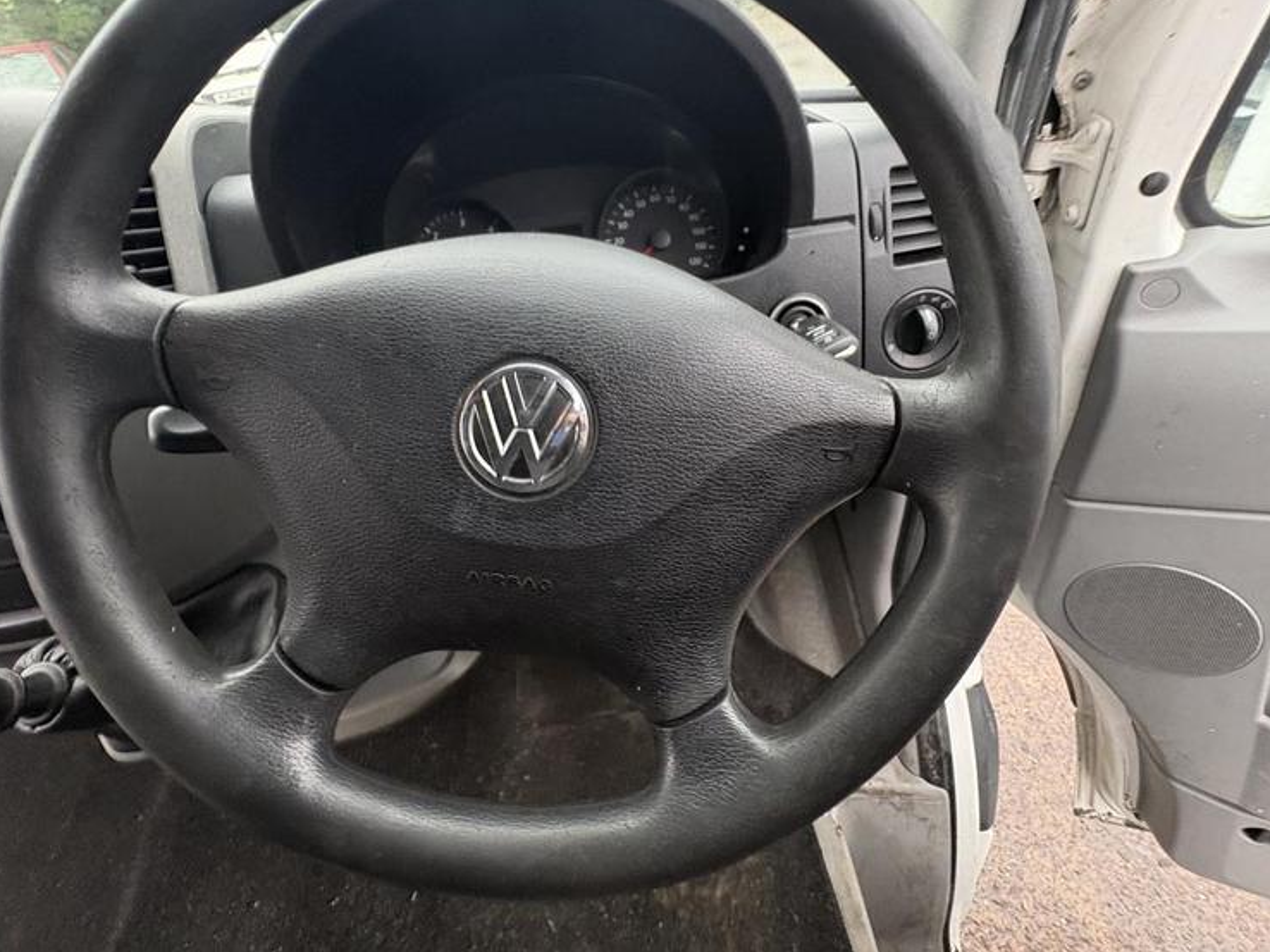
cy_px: 377
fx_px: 623
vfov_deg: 73.8
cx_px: 626
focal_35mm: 17
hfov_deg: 91.0
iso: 400
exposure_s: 1/60
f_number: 2.2
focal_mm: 2.22
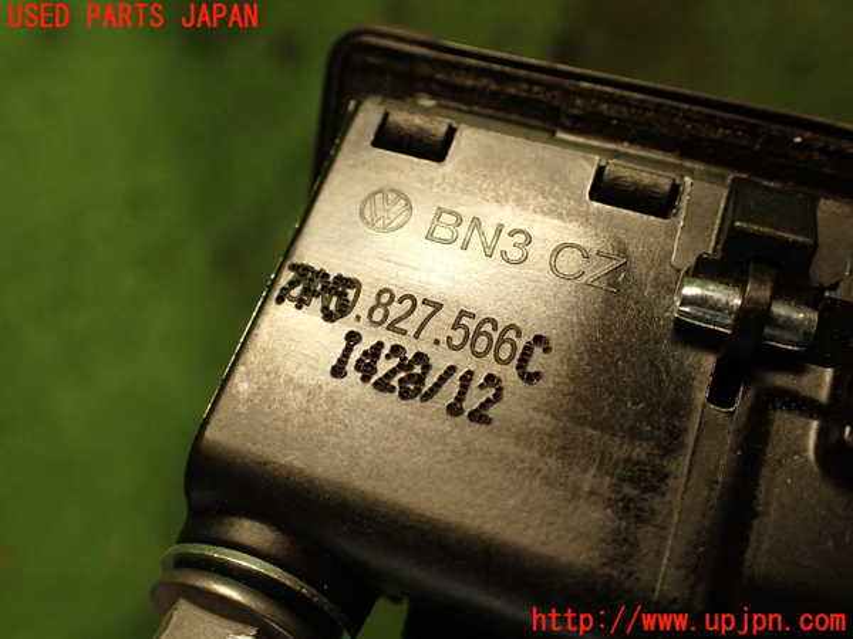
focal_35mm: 32
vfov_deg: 44.2
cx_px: 426
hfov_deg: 56.8
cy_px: 320
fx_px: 789
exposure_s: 1/30
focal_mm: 5.79
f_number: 2.4
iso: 250
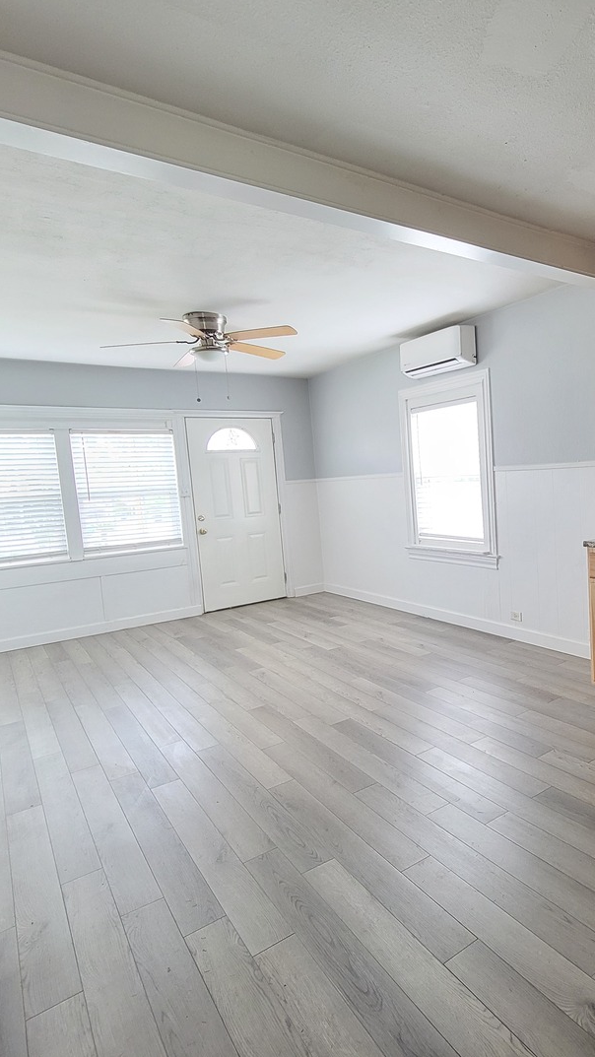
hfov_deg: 55.9
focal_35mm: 19
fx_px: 533
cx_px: 437
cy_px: 529
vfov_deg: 89.6
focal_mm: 2.2
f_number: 2.2
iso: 320
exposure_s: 1/30
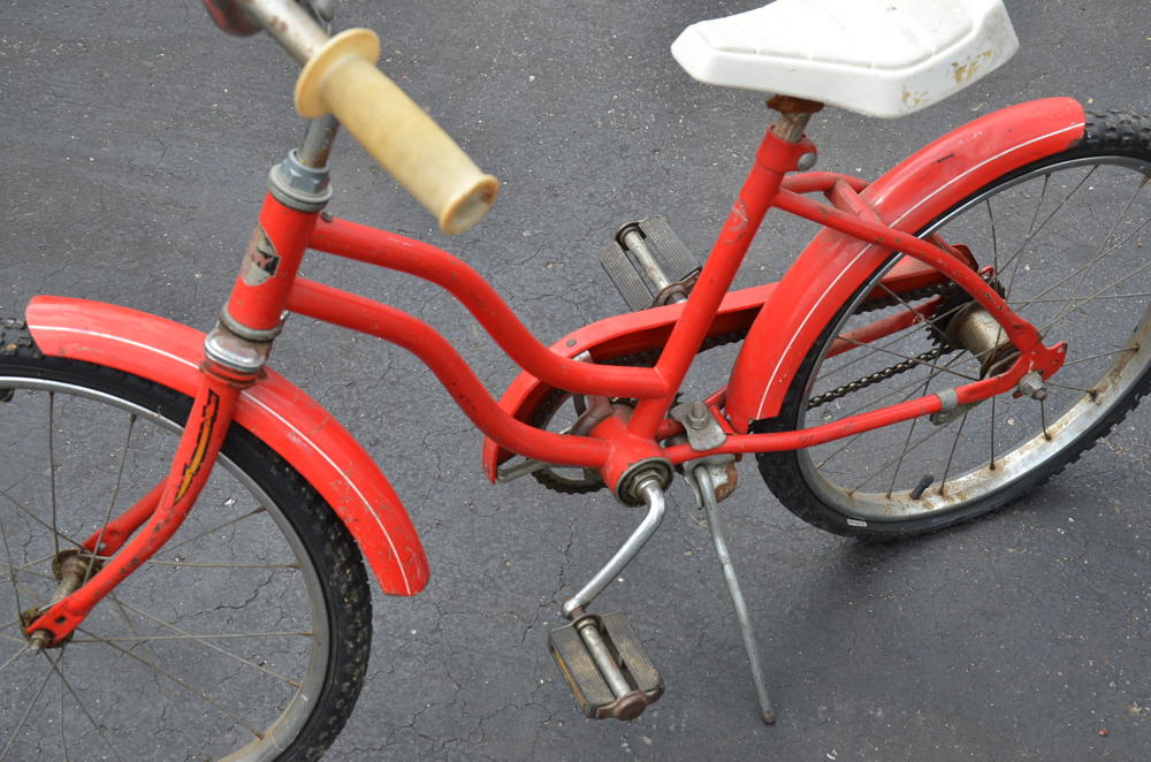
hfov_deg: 32.0
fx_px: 2010
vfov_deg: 21.5
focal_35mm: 63
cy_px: 381
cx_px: 576
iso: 200
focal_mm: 42
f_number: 7.1
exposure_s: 1/200
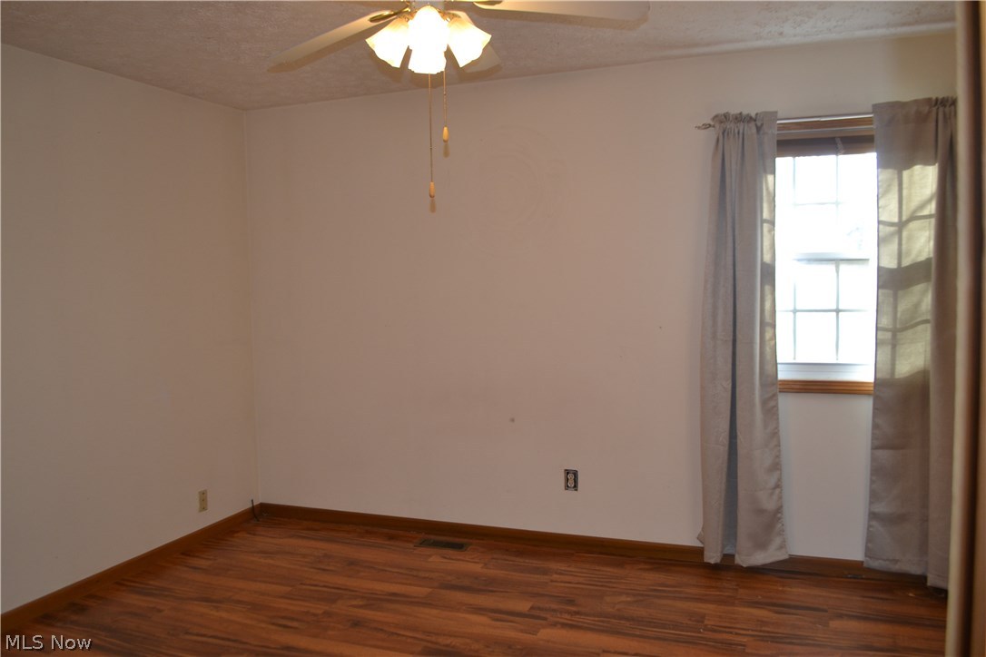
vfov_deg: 47.9
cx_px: 493
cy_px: 328
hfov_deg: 67.4
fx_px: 739
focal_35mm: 27
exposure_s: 1/60
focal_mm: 18
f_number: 4
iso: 400
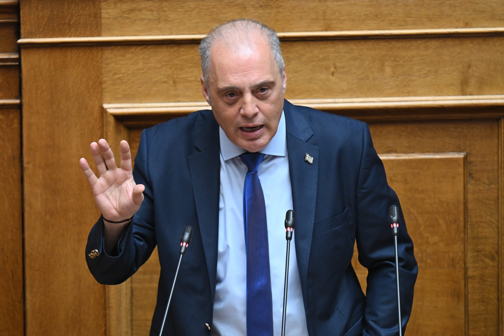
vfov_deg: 2.6
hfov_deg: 4.0
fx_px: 7280
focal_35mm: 520
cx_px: 252
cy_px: 168
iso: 3200
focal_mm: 520
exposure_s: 1/250
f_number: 6.3
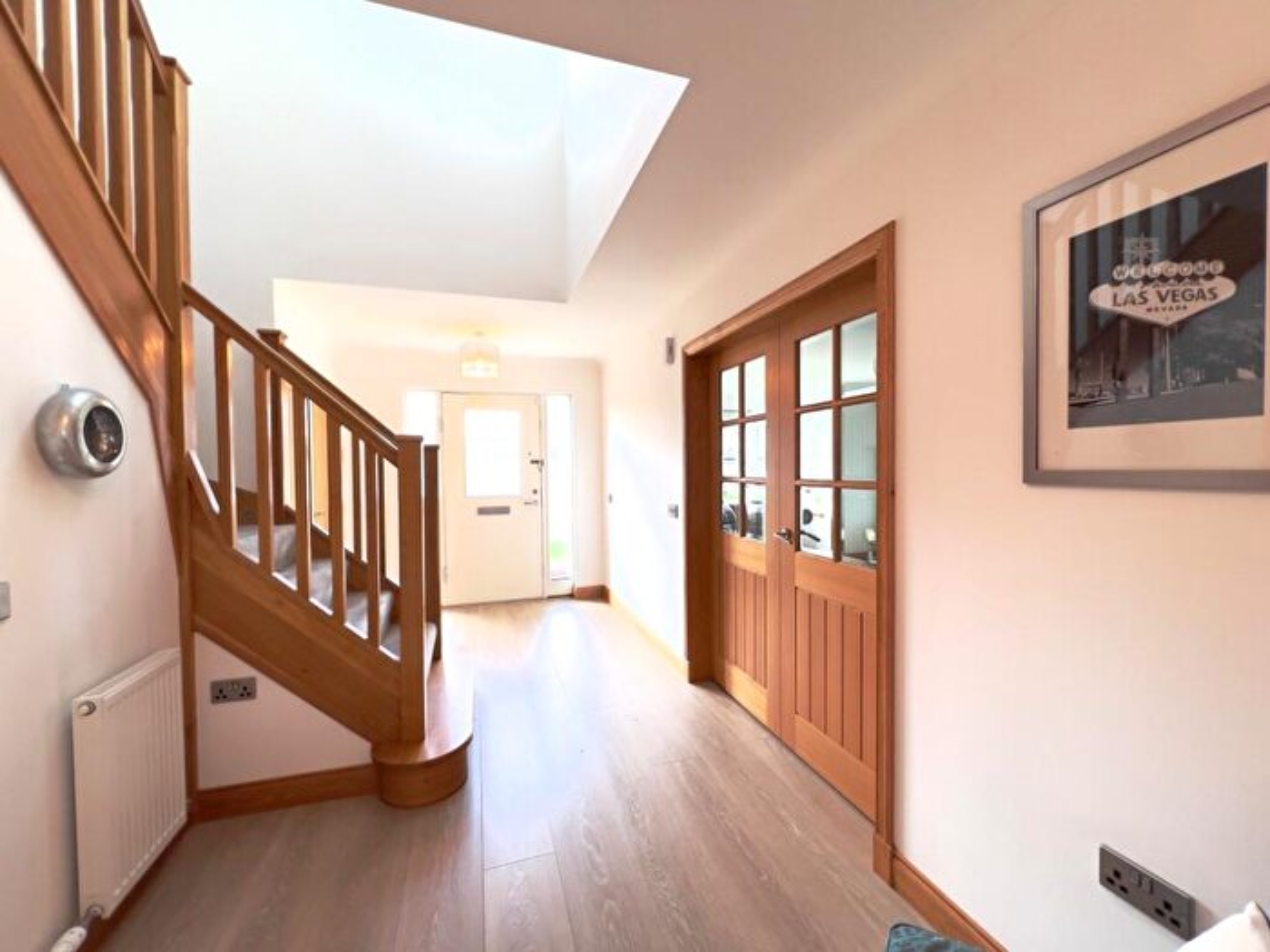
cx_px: 635
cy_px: 476
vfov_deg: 89.9
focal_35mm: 13
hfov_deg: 106.2
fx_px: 477
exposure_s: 1/100
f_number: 1.8
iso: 40
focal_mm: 1.57
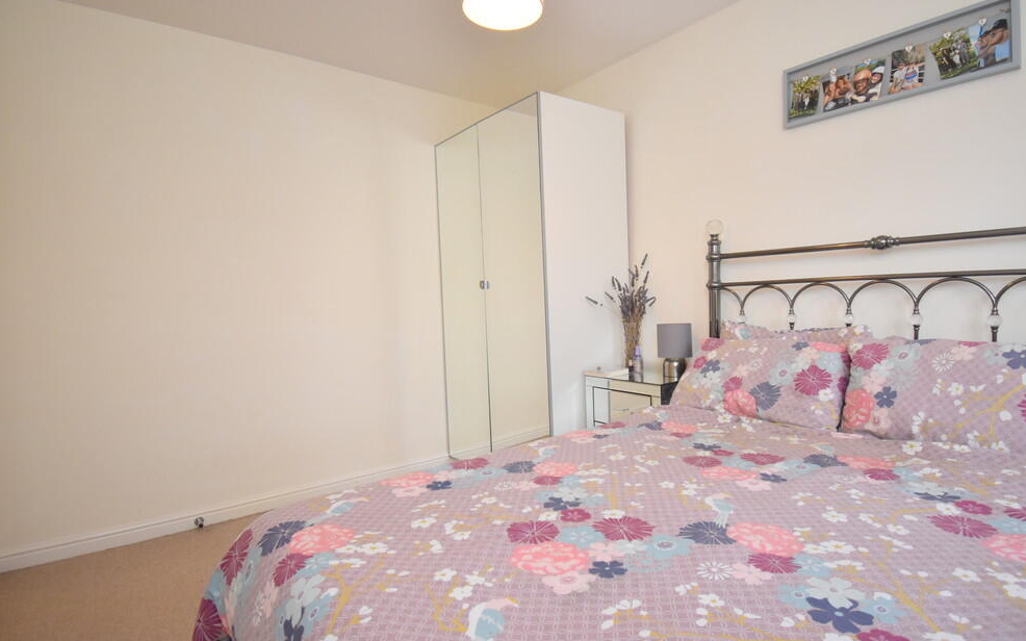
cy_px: 330
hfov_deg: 90.3
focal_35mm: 18
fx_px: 511
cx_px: 520
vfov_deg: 64.2
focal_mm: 11.5
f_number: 4.8
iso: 800
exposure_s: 1/125
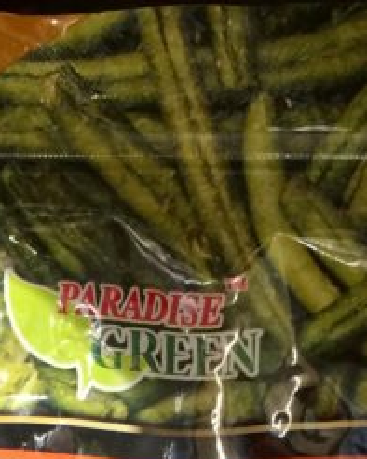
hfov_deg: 13.0
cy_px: 774
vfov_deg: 14.6
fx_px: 1601
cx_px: 99
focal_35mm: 118
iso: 80
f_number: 2.2
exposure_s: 1/30
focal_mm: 4.15
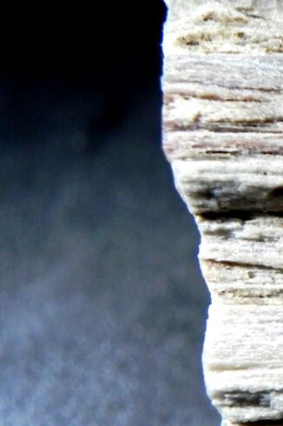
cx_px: 529
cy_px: 288
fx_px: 1818
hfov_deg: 8.5
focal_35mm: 154
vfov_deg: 13.3
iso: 160
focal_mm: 10.3
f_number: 3.5
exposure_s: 1/34.5
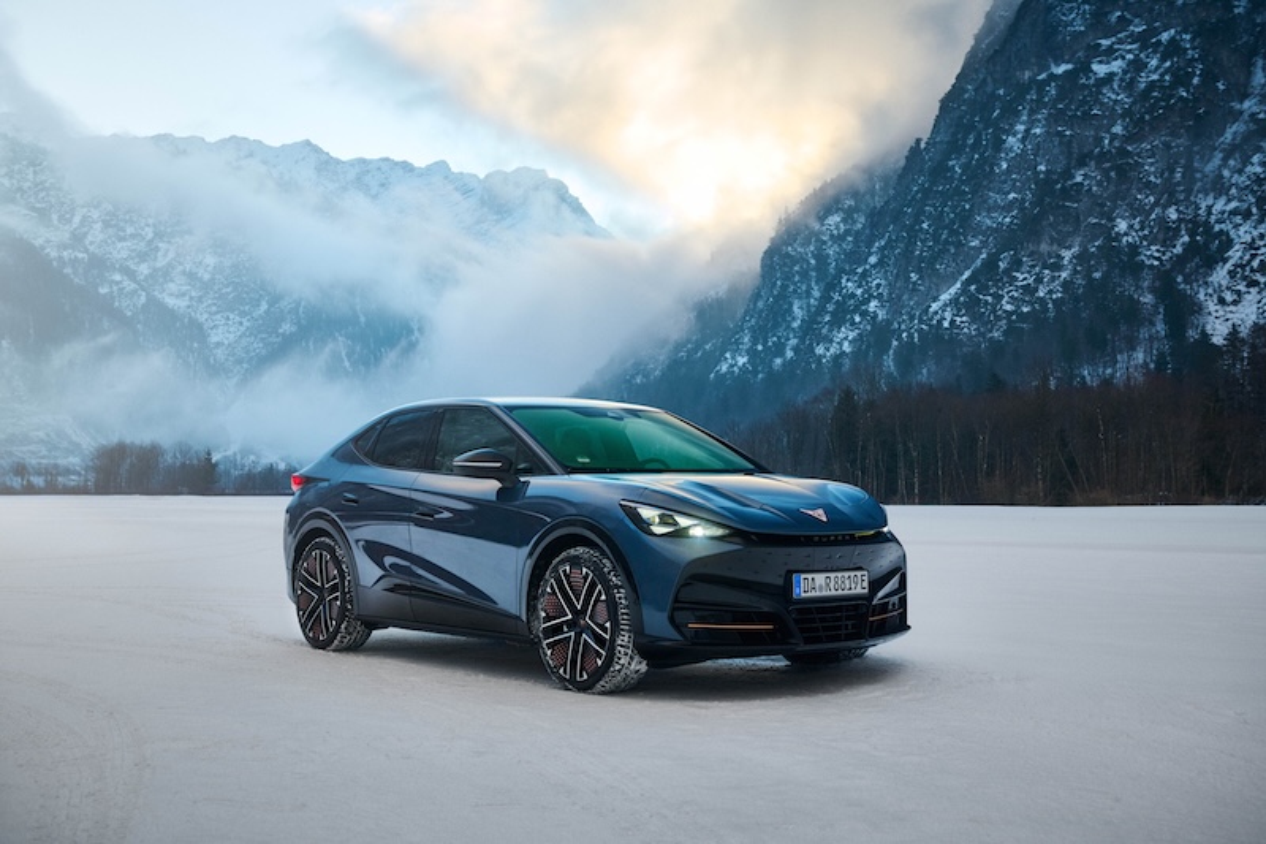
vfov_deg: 30.5
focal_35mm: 44
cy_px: 422
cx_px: 633
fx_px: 1547
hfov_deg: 44.5
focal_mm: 44
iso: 200
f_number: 7.1
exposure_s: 1/80
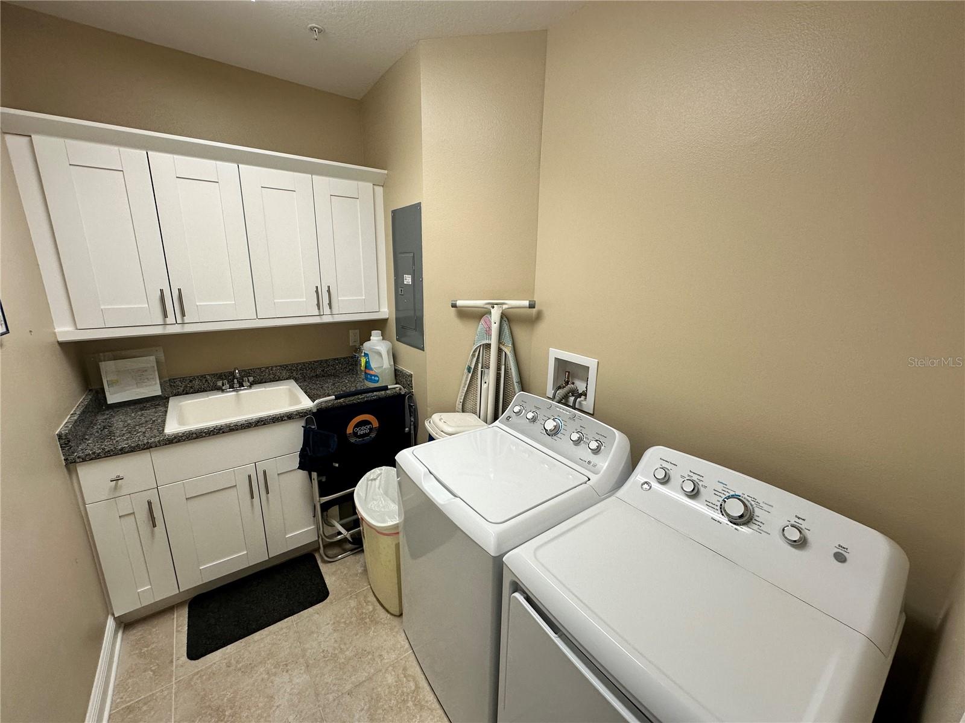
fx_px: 390
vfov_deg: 85.7
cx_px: 482
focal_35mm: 14
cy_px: 362
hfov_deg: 102.1
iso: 160
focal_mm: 2.22
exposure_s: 1/120
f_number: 2.2
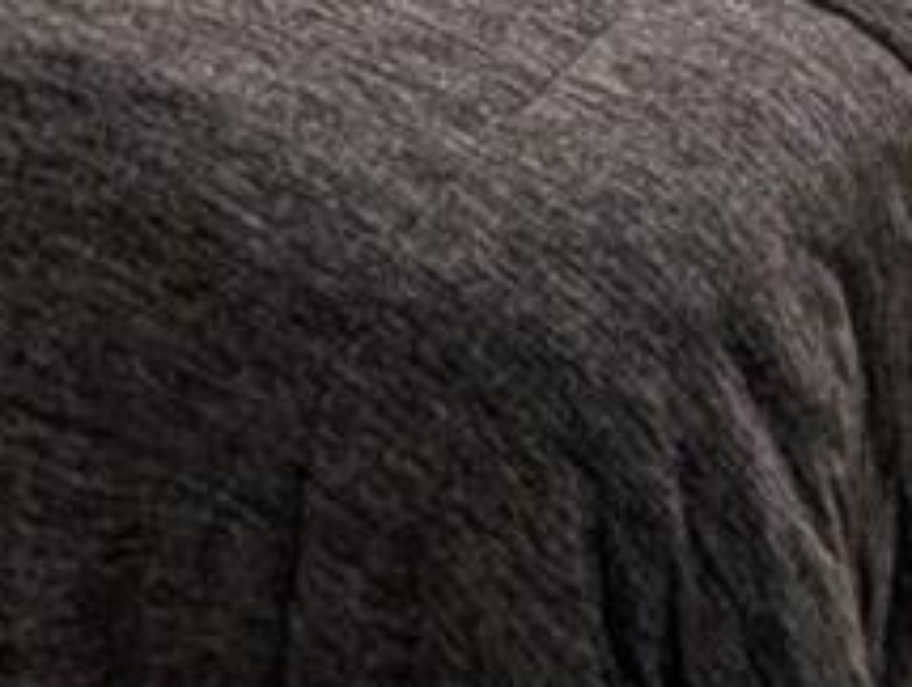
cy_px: -1399
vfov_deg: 10.8
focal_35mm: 89
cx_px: 1519
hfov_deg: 18.4
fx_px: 2349
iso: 58
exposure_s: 1/40
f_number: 1.7
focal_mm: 2.02
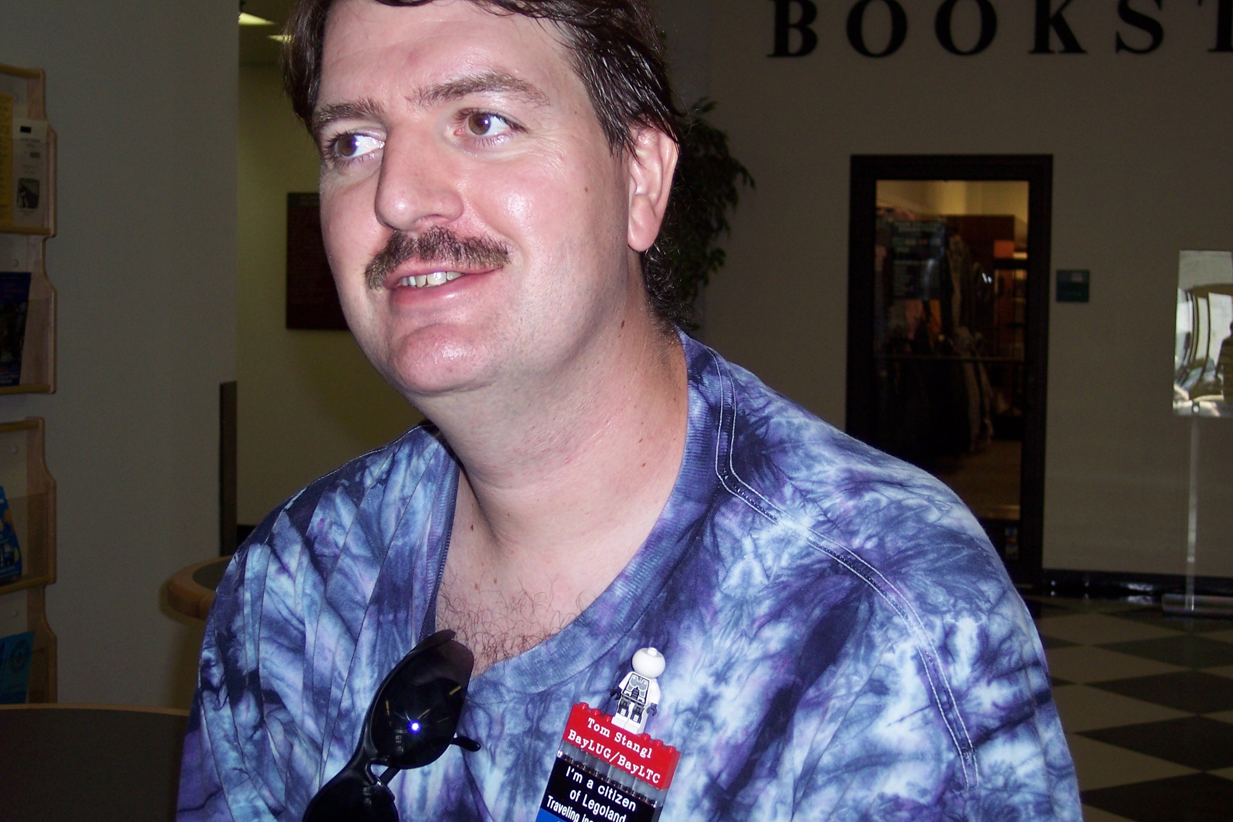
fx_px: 1952
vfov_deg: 23.8
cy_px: 396
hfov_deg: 35.1
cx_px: 601
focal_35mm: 57
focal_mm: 10.7
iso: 100
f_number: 3.4
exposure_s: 1/60
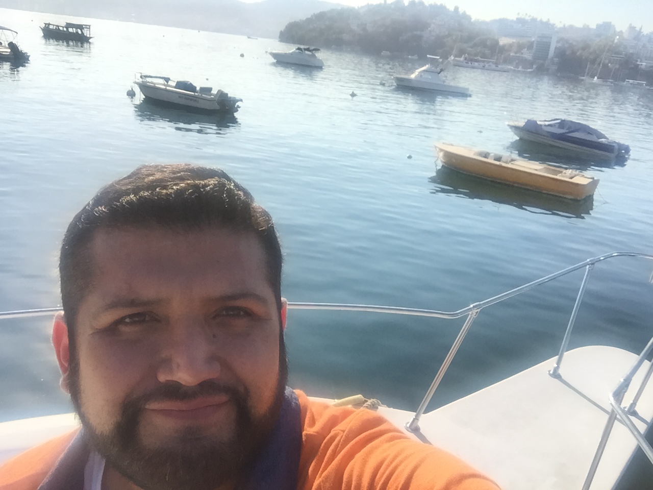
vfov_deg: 45.4
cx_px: 326
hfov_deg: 58.4
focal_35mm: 31
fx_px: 585
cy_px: 245
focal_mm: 2.65
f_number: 2.2
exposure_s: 1/738
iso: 32
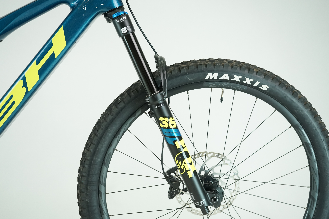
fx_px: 375
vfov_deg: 32.6
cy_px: 110
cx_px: 164
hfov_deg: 47.4
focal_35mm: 41
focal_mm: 41
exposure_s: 1/200
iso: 1600
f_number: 5.6
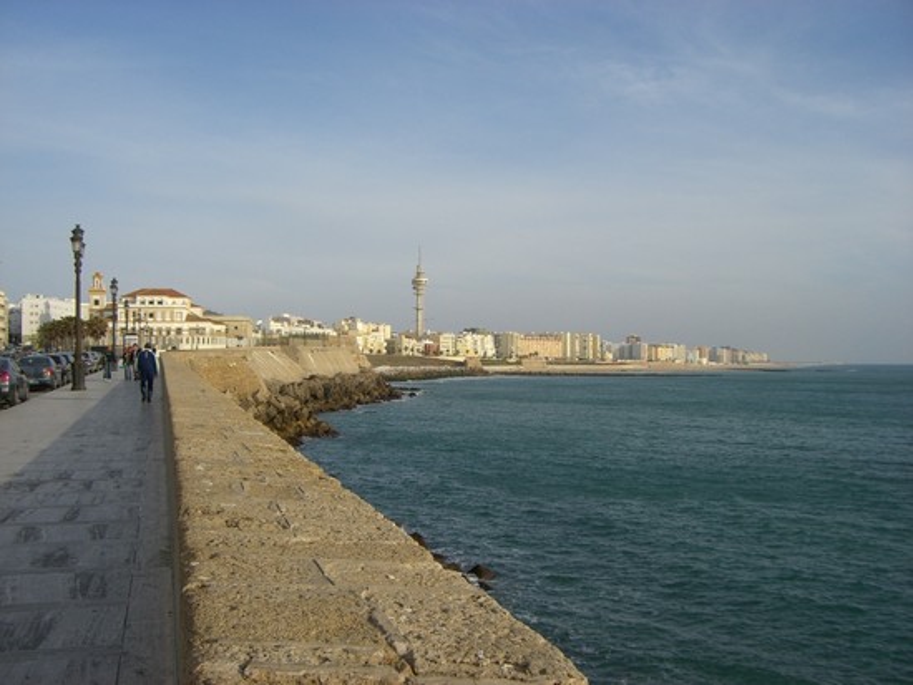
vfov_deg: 37.7
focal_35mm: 38
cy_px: 342
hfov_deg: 49.0
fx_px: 1003
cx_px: 456
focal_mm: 6.2
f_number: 4.3
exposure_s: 1/640
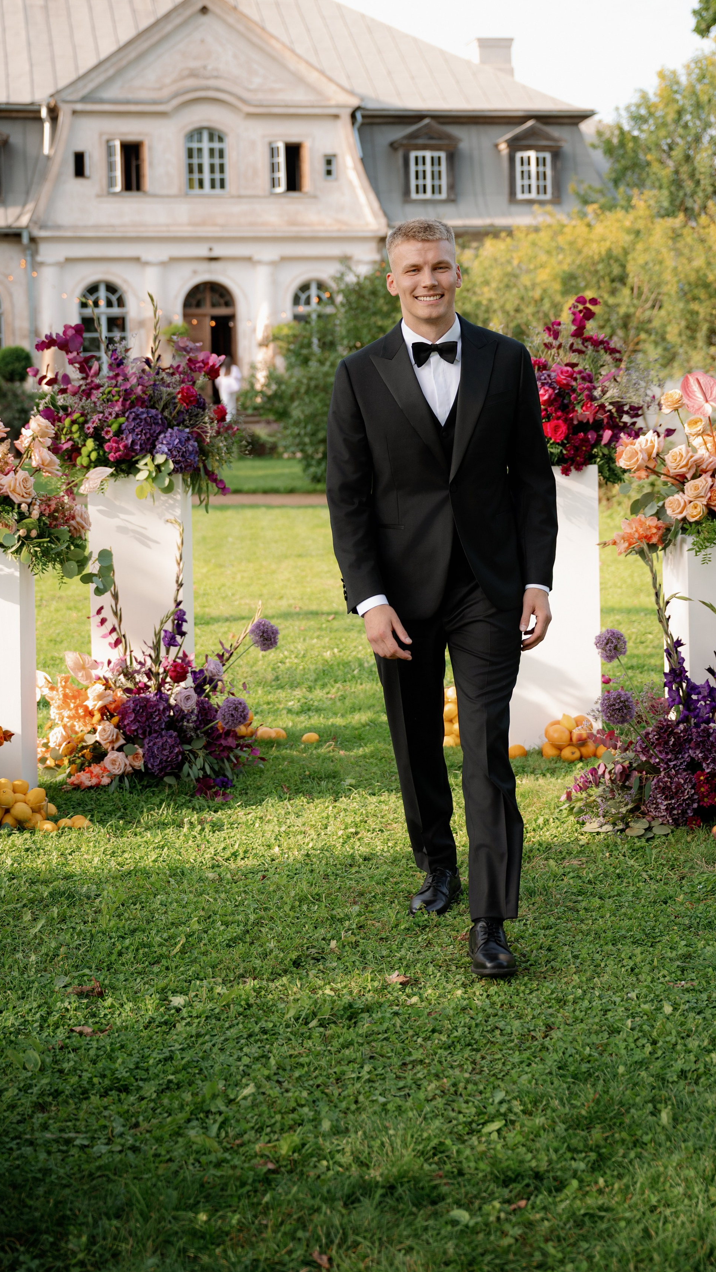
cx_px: 325
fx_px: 1553
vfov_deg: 44.5
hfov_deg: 26.0
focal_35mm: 46
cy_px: 565
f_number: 2.8
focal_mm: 39
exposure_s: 1/320
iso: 50
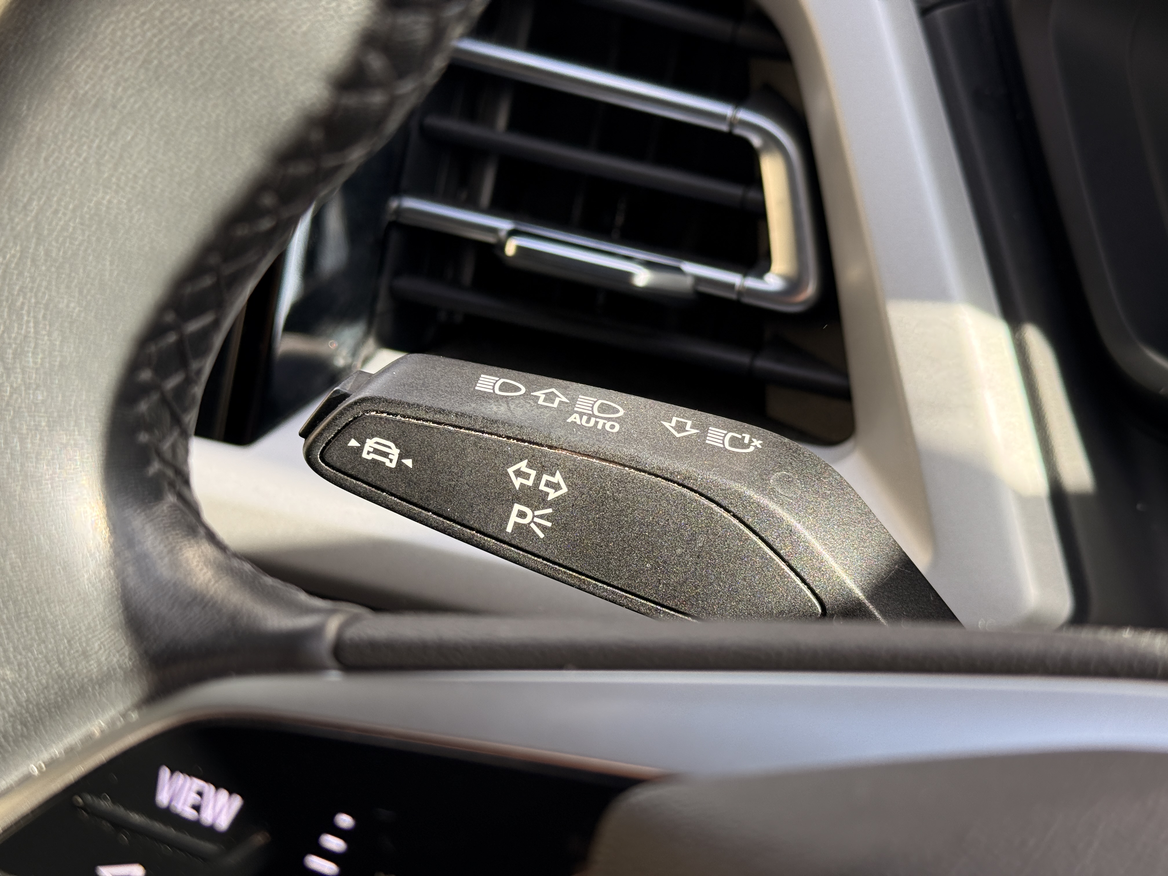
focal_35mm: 48
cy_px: 438
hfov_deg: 39.7
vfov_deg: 30.3
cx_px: 584
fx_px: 1620
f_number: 1.78
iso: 100
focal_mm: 6.76
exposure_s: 1/290
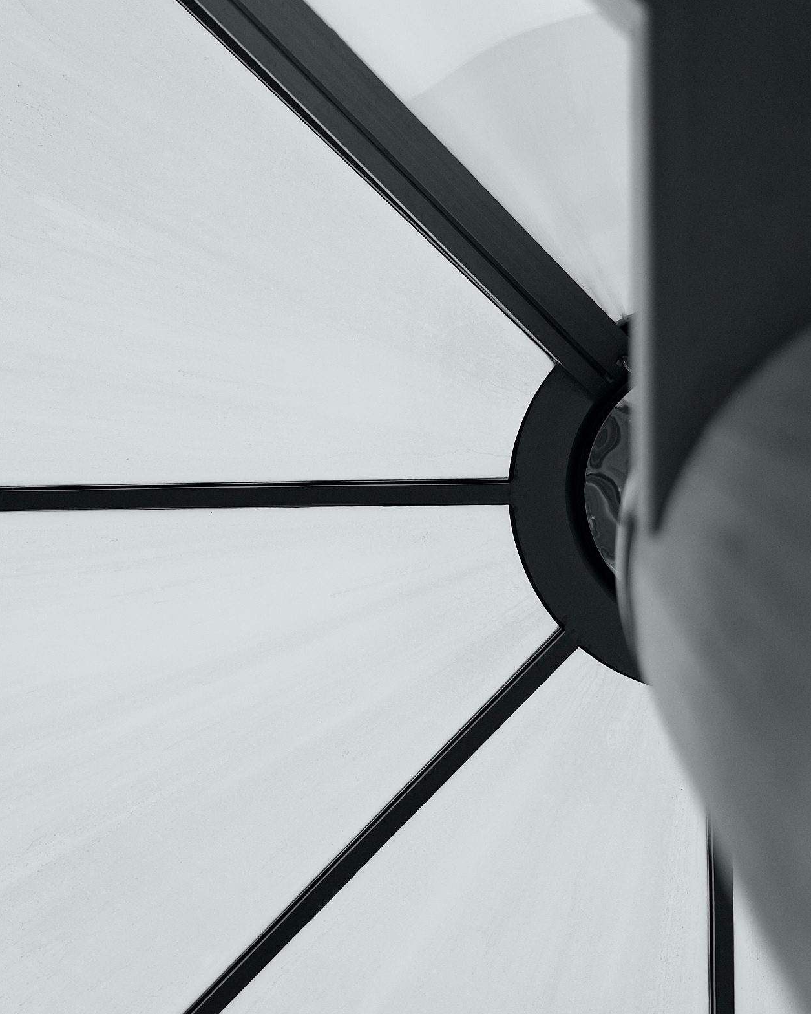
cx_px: 390
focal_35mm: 193
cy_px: 511
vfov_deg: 10.0
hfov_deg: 8.0
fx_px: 5789
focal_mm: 56
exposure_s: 1/1800
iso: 250
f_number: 1.2
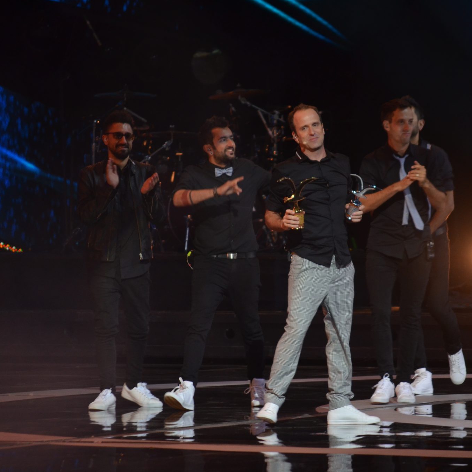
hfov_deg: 5.2
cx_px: 273
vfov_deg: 5.2
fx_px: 5209
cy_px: 236
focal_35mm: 338
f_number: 5.3
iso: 800
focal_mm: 175
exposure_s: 1/125
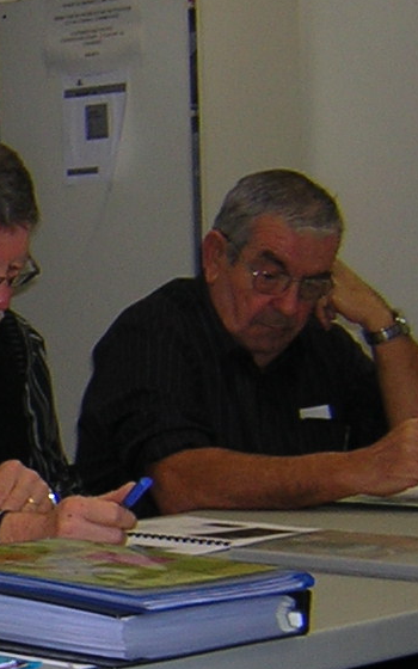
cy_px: 461
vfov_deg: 19.0
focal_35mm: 109
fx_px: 1987
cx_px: -435
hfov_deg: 10.9
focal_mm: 4.7
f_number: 2.6
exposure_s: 1/60.1
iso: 136
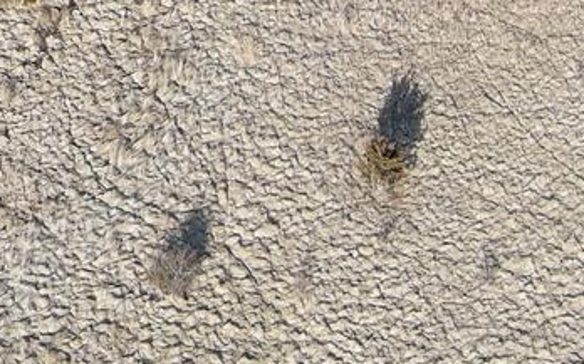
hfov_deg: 11.8
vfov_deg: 7.1
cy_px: -469
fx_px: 2768
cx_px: -131
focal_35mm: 174
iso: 100
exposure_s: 1/600
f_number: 2.8
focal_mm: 10.57
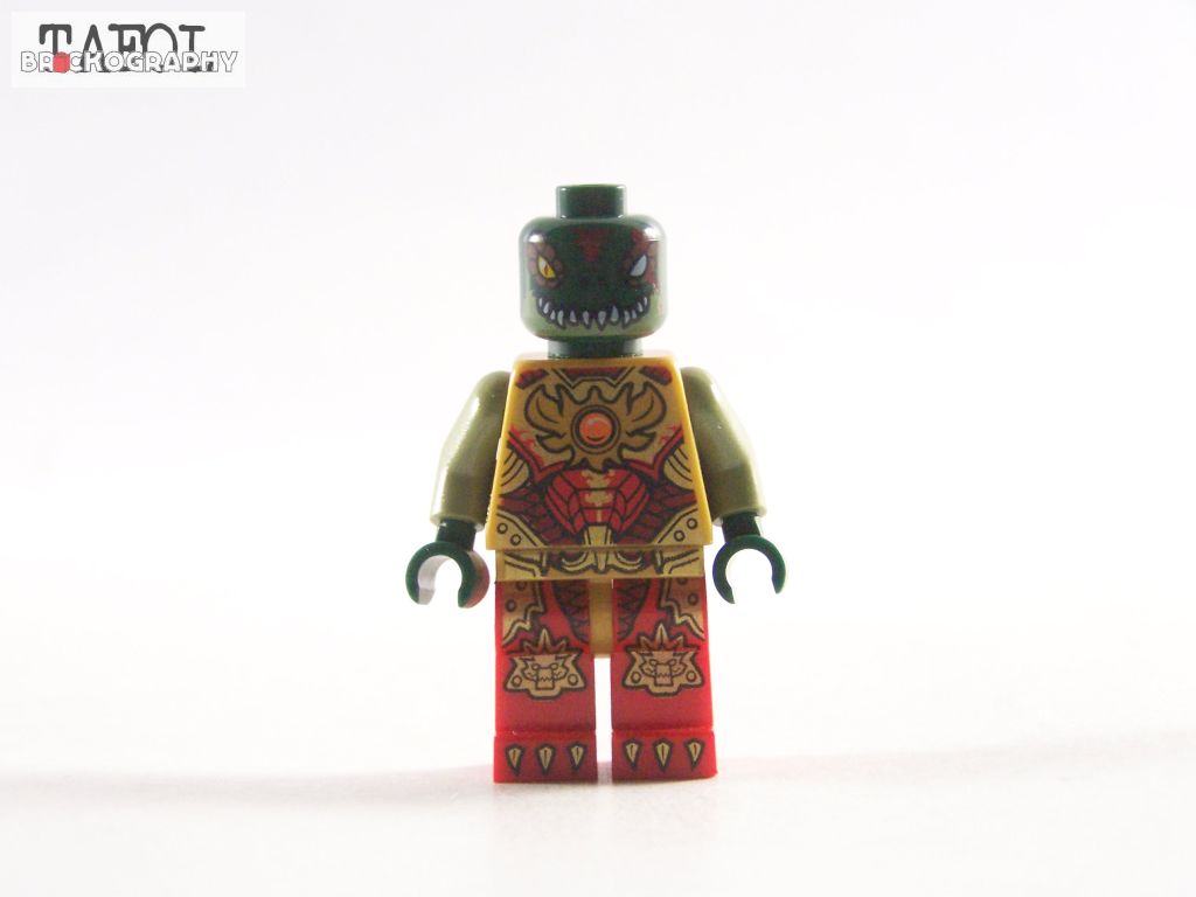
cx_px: 598
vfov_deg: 18.0
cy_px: 448
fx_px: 2833
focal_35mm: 82
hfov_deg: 23.8
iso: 400
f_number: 3.2
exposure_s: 1/60
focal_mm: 13.7
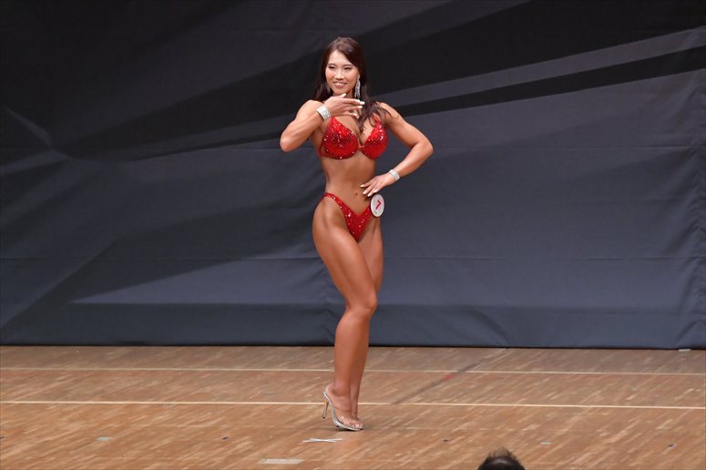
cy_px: 235
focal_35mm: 270
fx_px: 5292
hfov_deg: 7.6
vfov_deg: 5.1
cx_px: 353
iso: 6400
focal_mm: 180
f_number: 5.6
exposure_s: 1/400
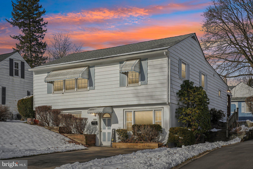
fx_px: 295
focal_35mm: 42
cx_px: 126
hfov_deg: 46.4
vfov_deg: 31.9
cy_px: 84
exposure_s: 1/640
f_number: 8
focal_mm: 42
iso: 100
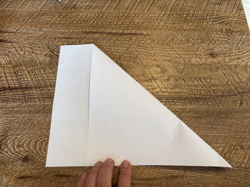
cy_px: 94
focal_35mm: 26
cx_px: 125
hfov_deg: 67.3
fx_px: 188
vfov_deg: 53.1
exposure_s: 1/60
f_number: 1.6
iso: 160
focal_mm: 5.96
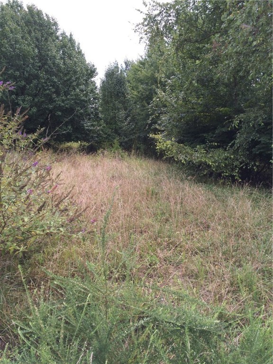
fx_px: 305
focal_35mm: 29
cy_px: 182
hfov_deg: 48.2
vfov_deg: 61.7
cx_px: 136
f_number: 2.2
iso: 32
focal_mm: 4.15
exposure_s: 1/586
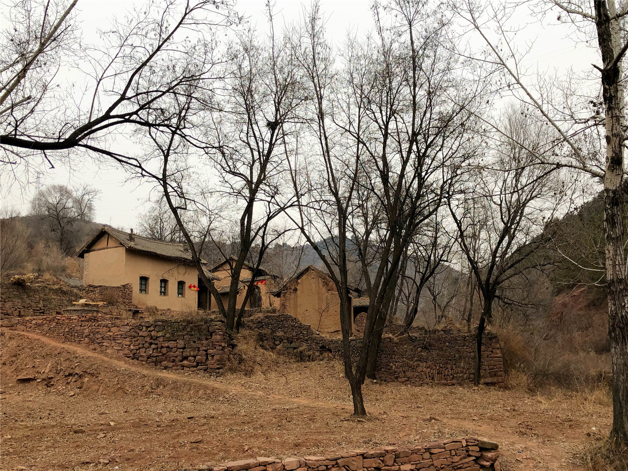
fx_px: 508
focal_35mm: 28
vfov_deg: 49.7
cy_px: 236
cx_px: 314
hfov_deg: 63.4
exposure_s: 1/318
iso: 20
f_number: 1.8
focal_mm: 4
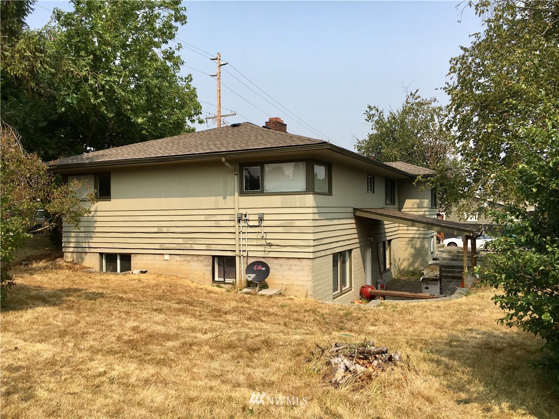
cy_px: 210
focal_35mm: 29
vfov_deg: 48.2
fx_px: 468
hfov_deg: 61.7
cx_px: 280
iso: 25
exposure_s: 1/1672
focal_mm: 4.15
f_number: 2.2
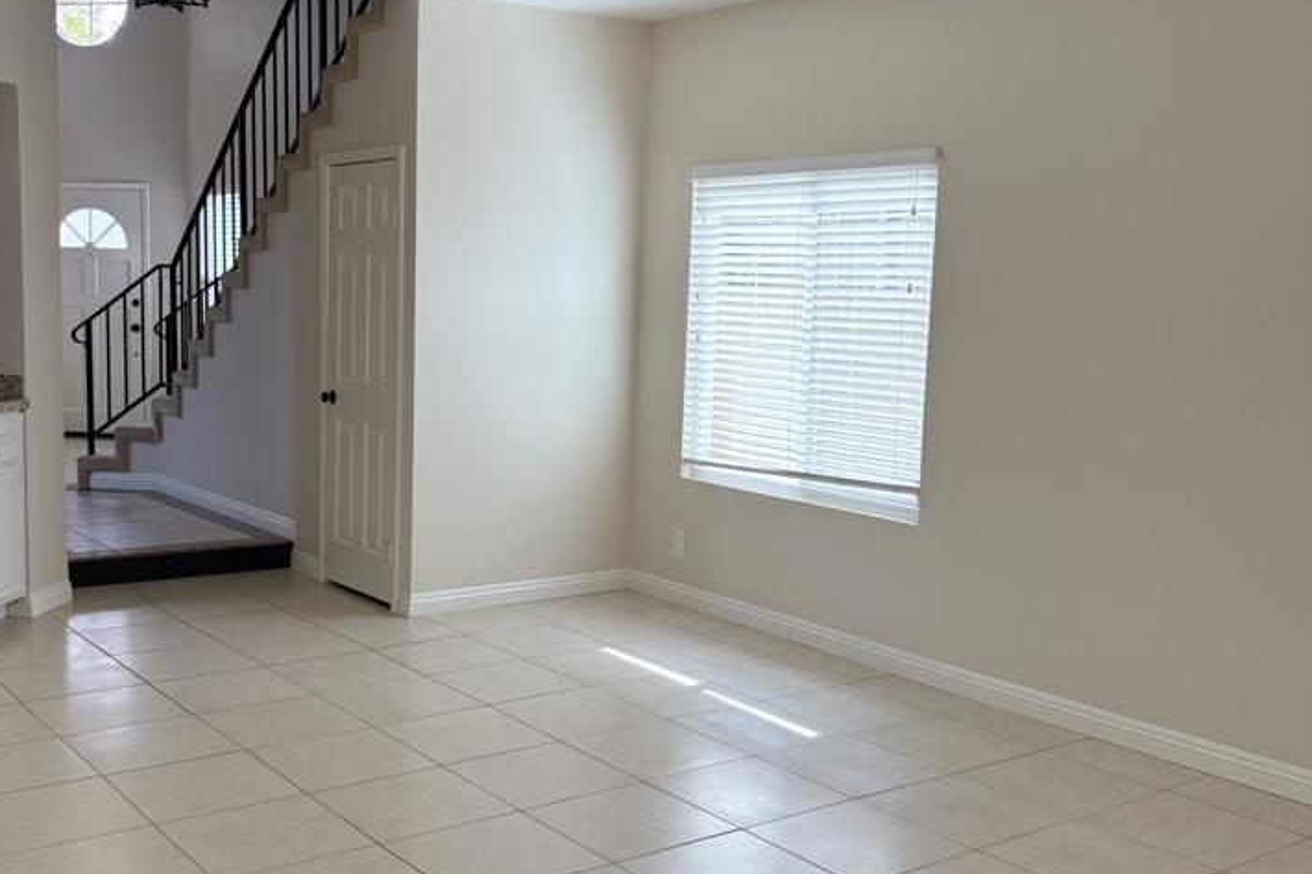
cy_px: 449
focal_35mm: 39
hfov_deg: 49.5
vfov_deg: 34.2
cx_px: 610
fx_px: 1421
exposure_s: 1/163
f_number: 1.6
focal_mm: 5.96
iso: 80
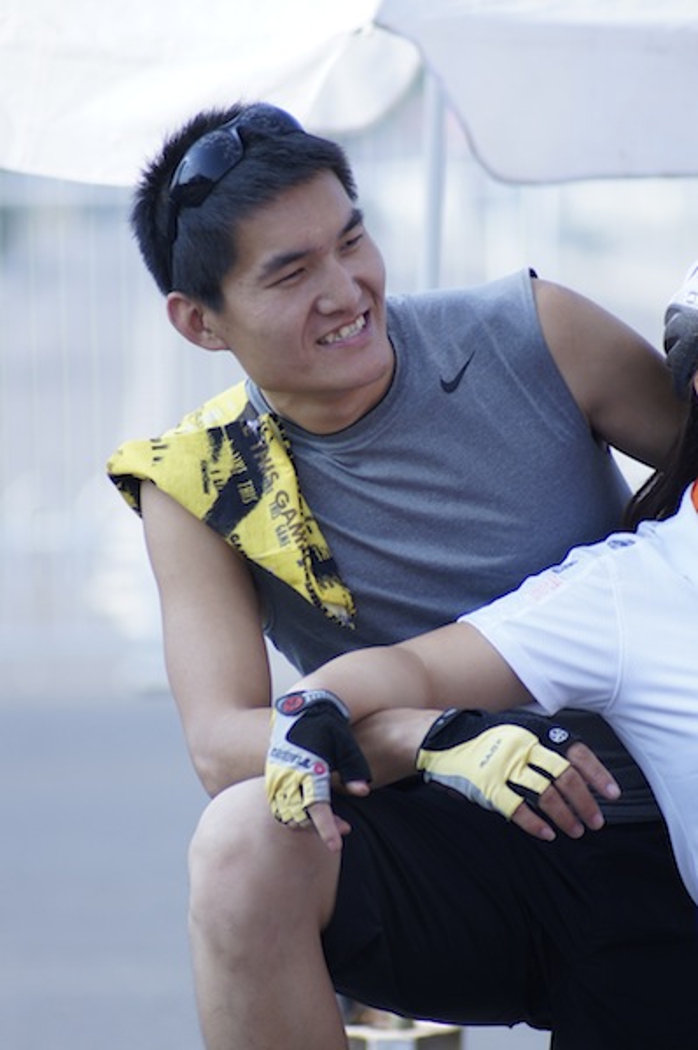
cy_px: 525
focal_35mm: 450
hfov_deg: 3.0
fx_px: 13109
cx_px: 349
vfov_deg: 4.6
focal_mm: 300
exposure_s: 1/500
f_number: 5.6
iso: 320
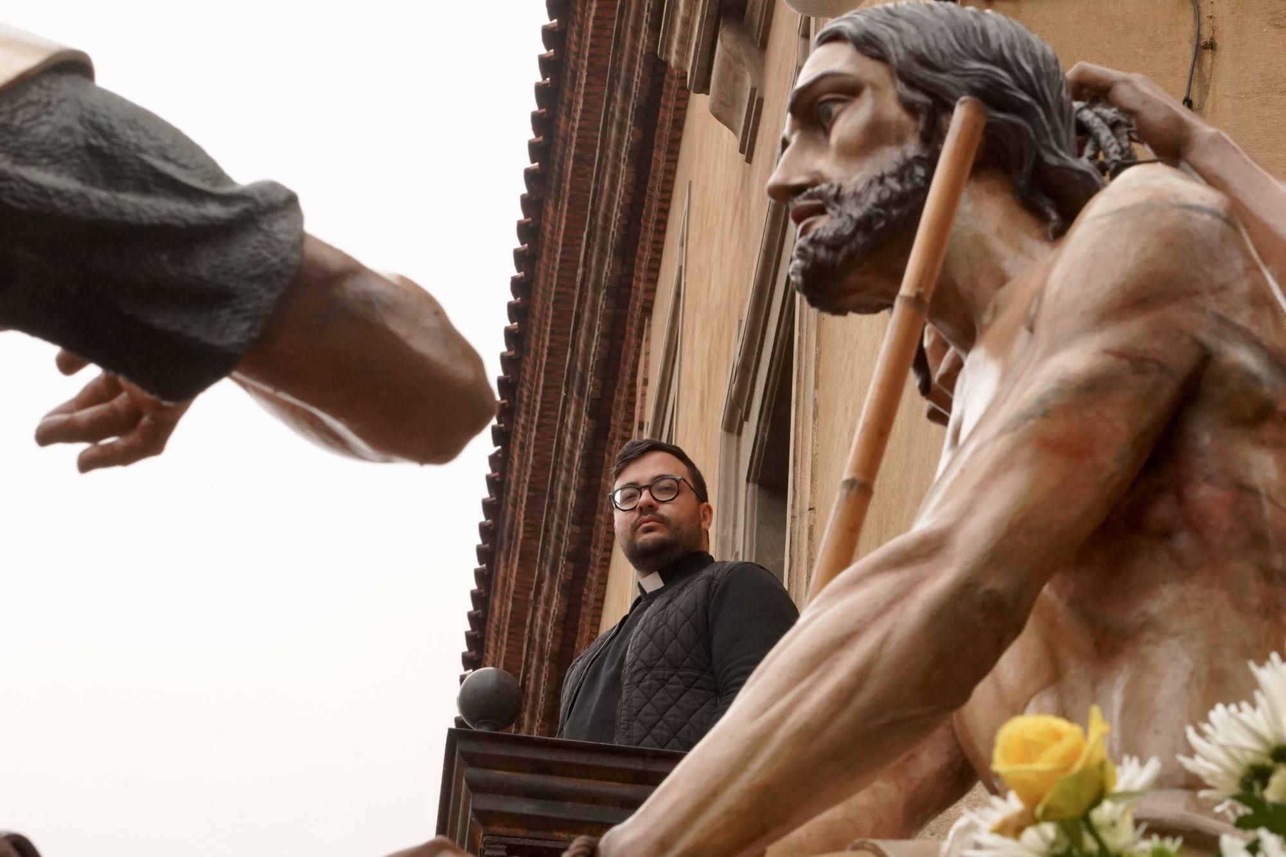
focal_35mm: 125
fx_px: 4465
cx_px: 643
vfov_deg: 11.0
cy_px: 428
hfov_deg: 16.4
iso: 4000
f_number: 25
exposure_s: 1/200
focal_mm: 125
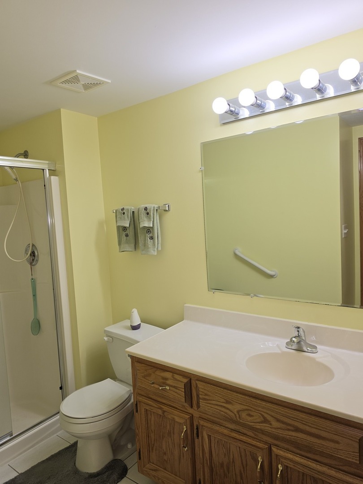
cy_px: 242
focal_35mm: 23
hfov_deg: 58.9
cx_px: 182
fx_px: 322
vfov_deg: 73.9
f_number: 1.4
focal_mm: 6.5
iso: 10
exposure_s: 1/120
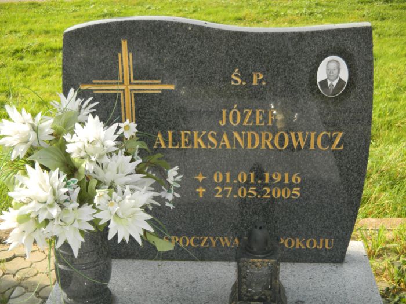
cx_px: 203
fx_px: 645
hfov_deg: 34.9
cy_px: 152
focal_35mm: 55
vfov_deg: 26.6
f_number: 4.2
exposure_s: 1/190
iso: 80
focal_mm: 9.9
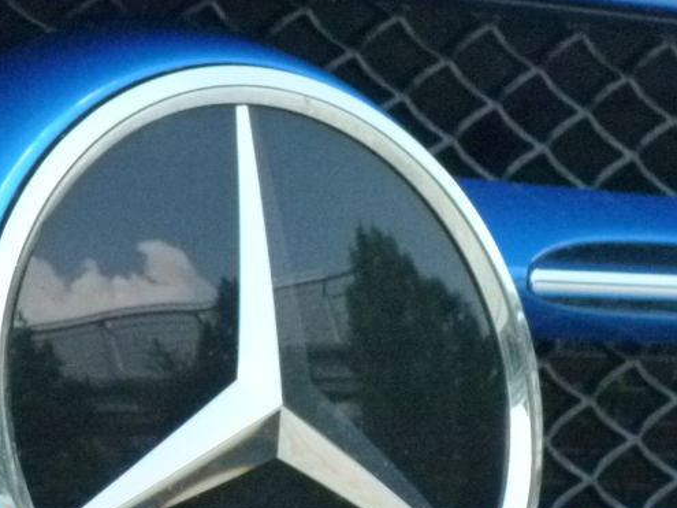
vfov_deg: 1.3
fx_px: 22055
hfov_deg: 1.8
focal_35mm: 1128
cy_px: 351
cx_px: 131
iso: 640
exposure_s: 1/500
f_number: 4.8
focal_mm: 98.1
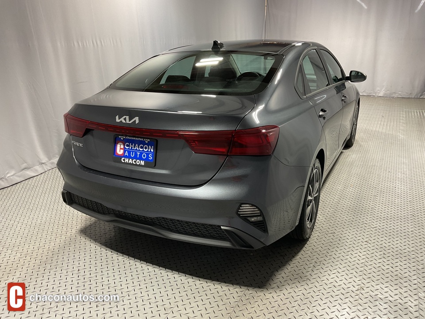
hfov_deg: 61.7
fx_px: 356
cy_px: 160
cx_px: 212
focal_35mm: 29
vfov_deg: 48.2
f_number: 1.8
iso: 50
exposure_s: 1/60
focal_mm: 3
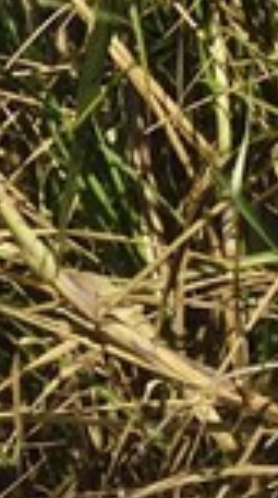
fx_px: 9004
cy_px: -1053
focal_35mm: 684
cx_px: -1586
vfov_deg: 3.1
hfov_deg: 1.7
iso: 200
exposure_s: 1/320
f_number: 14
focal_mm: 62
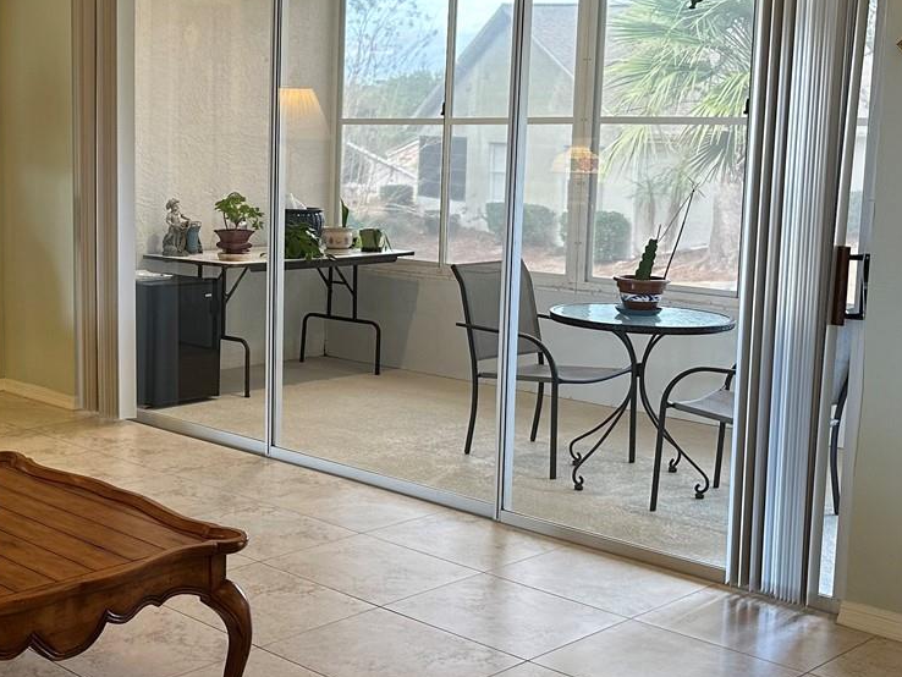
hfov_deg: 34.9
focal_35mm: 52
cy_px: 291
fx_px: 1355
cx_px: 104
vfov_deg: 28.0
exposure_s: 1/60
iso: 125
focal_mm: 6.86
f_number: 1.78
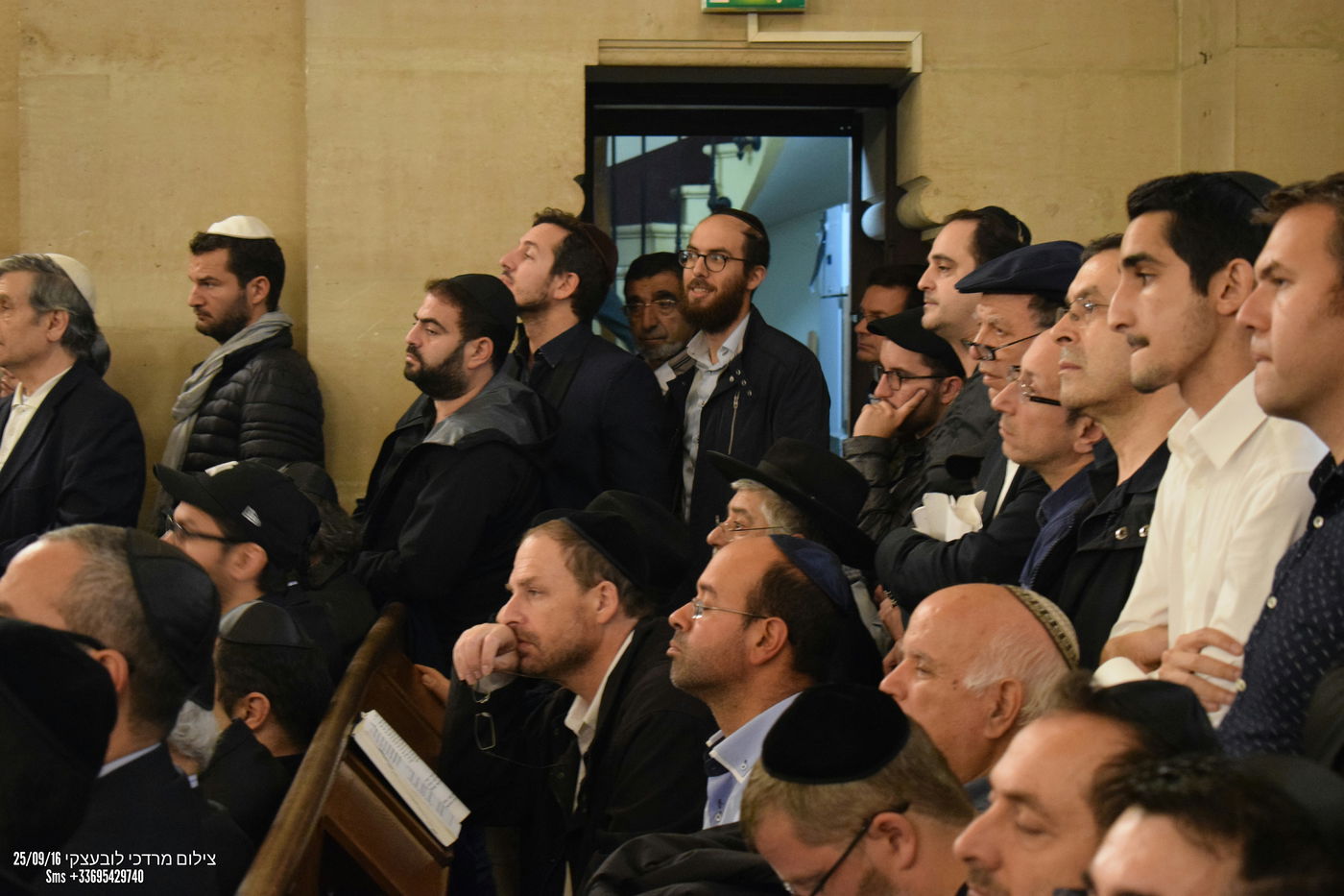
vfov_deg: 16.5
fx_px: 3079
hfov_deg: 24.6
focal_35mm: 82
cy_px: 448
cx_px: 672
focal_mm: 55
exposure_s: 1/13
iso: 3200
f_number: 5.6
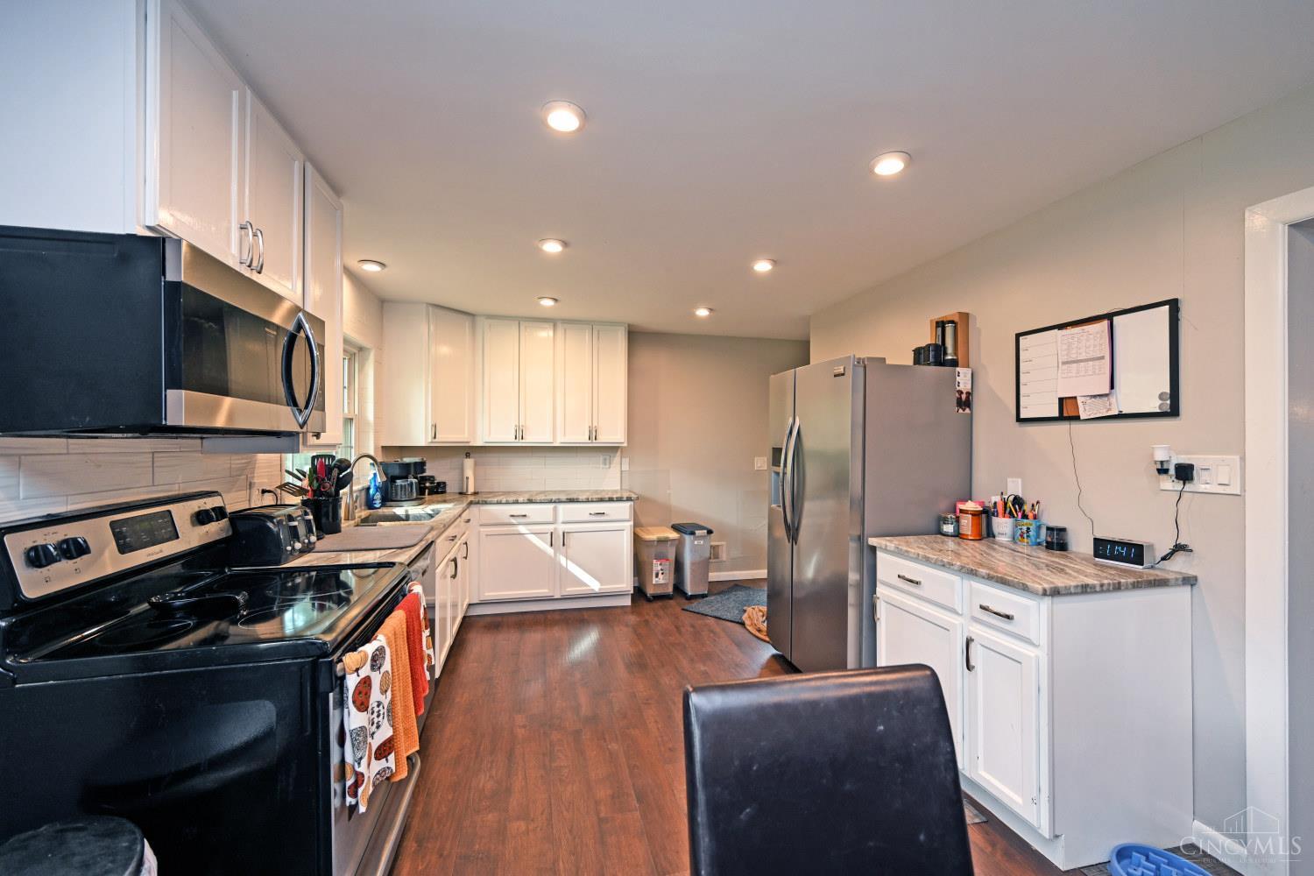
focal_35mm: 14
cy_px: 438
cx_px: 657
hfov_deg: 104.3
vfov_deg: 81.2
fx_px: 511
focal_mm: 14
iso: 320
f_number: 4
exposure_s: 1/60
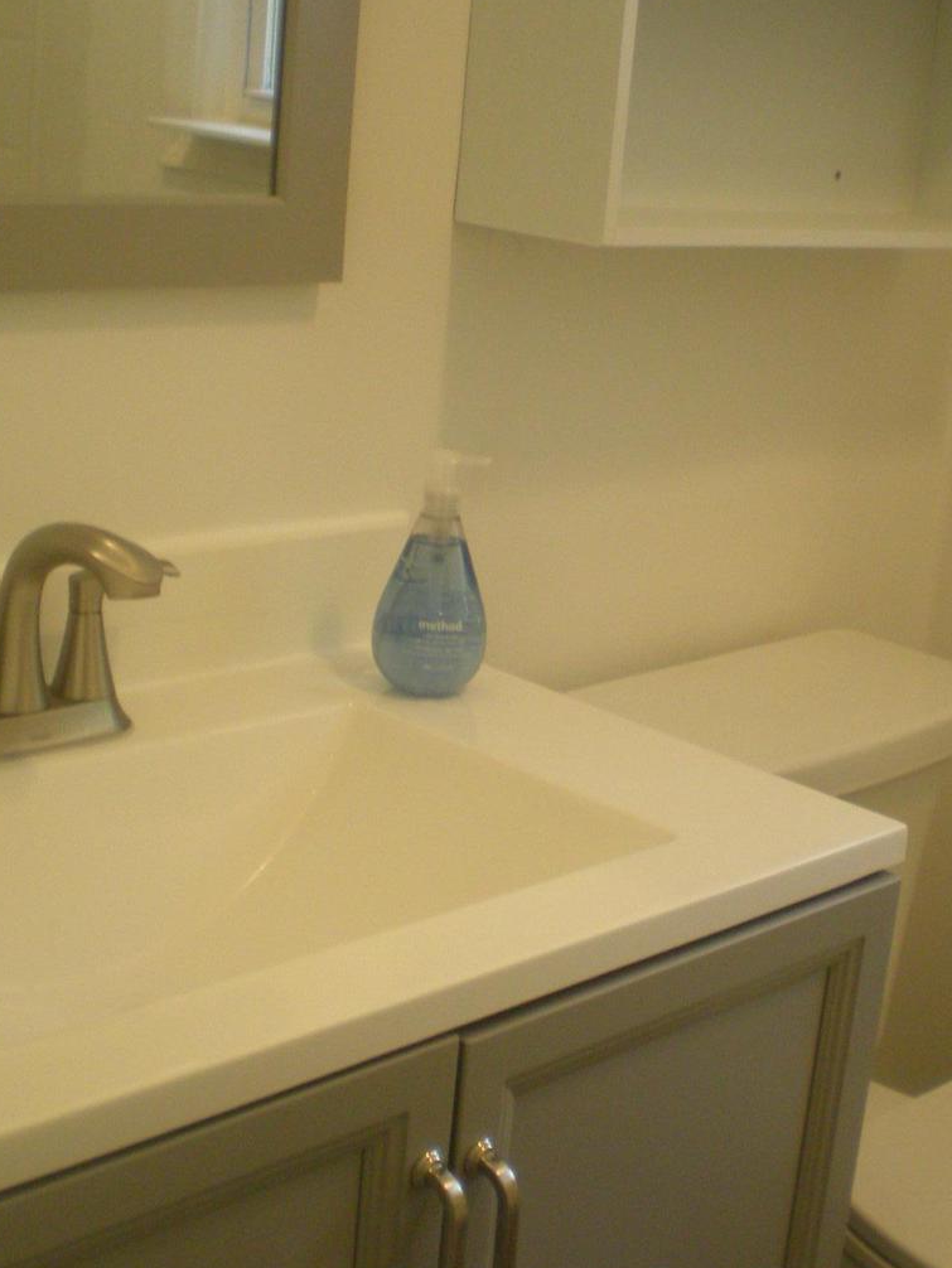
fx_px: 2126
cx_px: 609
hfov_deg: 25.2
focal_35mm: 58
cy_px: 693
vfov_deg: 33.2
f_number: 3.1
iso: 200
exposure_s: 1/42.4
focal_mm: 6.3
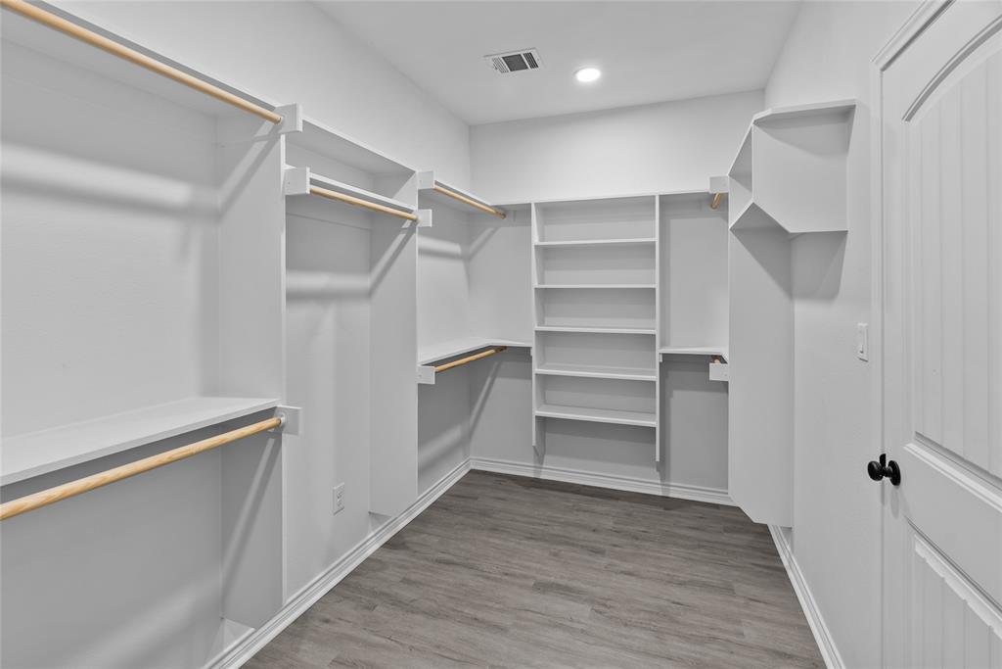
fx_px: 445
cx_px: 501
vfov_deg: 73.8
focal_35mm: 16
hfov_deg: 96.7
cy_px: 334
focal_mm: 16
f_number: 7.1
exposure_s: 2.5
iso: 100
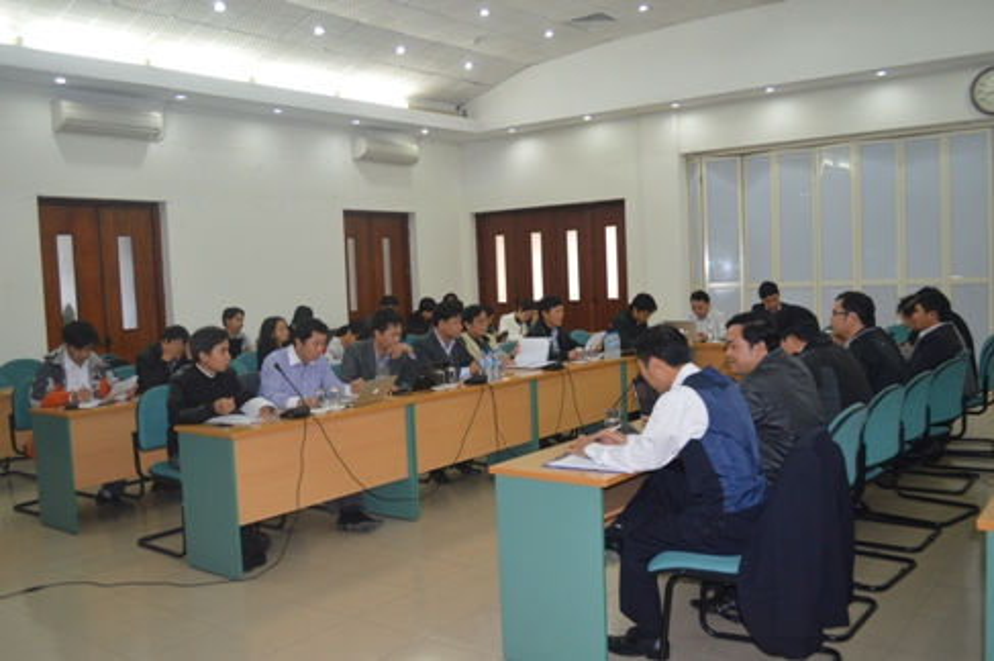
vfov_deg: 39.9
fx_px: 911
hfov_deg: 57.3
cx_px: 497
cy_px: 330
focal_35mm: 33
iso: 560
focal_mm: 22
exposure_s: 1/60
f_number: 3.8
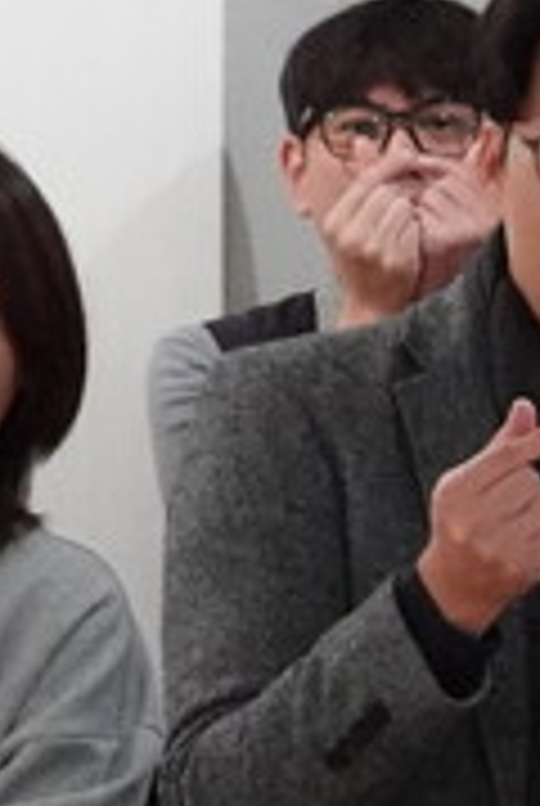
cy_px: 898
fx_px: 6880
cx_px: 2133
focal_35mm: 307
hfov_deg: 4.2
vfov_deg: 6.7
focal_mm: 15.46
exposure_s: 1/200
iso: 2500
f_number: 4
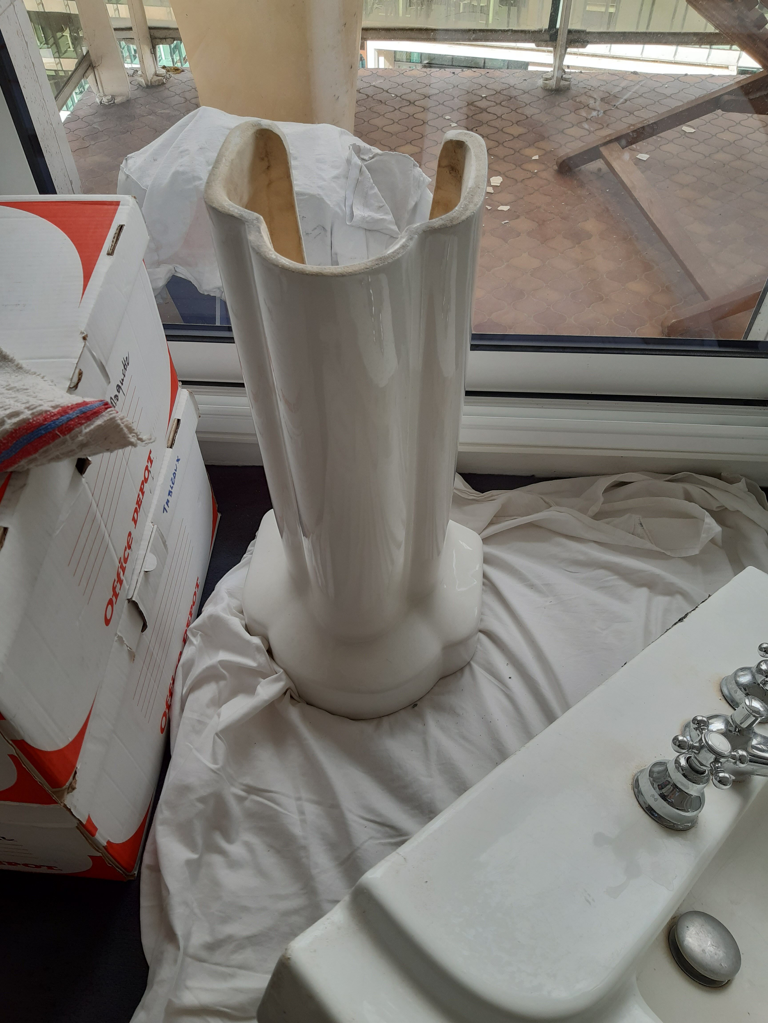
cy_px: 512
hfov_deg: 53.1
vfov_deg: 67.3
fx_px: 769
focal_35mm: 26
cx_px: 384
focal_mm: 3.92
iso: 40
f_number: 1.7
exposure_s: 1/178
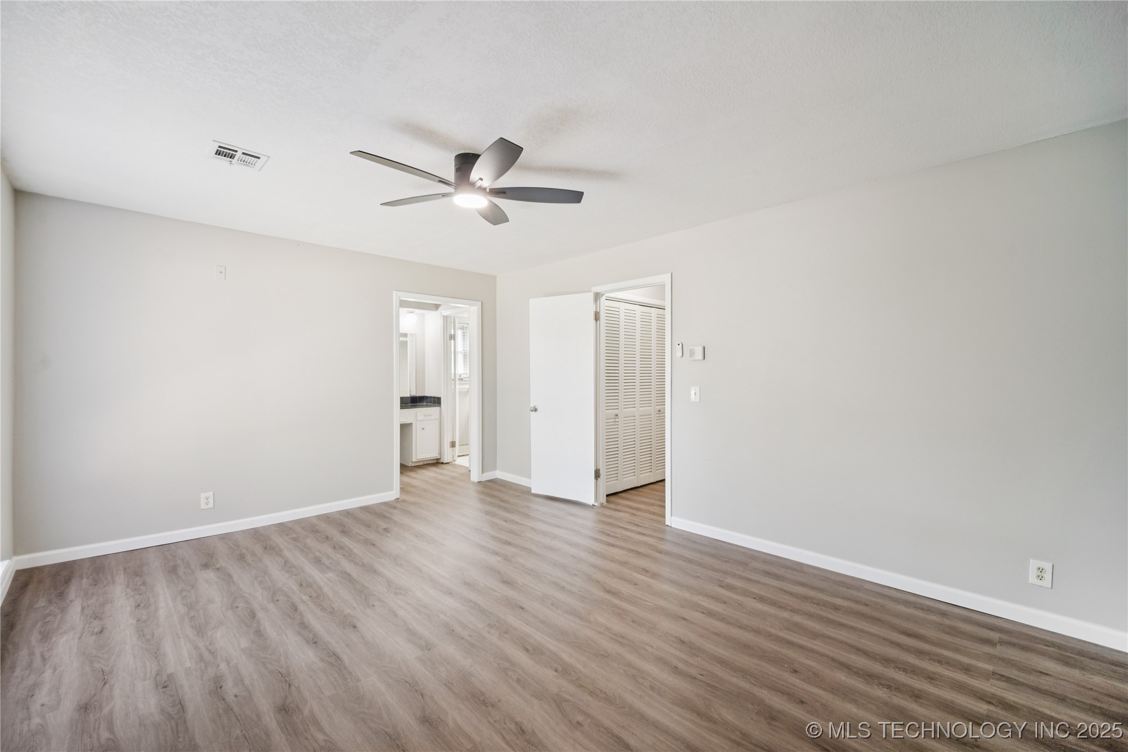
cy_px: 376
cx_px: 564
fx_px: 439
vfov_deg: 81.2
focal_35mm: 14
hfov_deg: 104.3
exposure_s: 1/8
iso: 640
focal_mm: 14
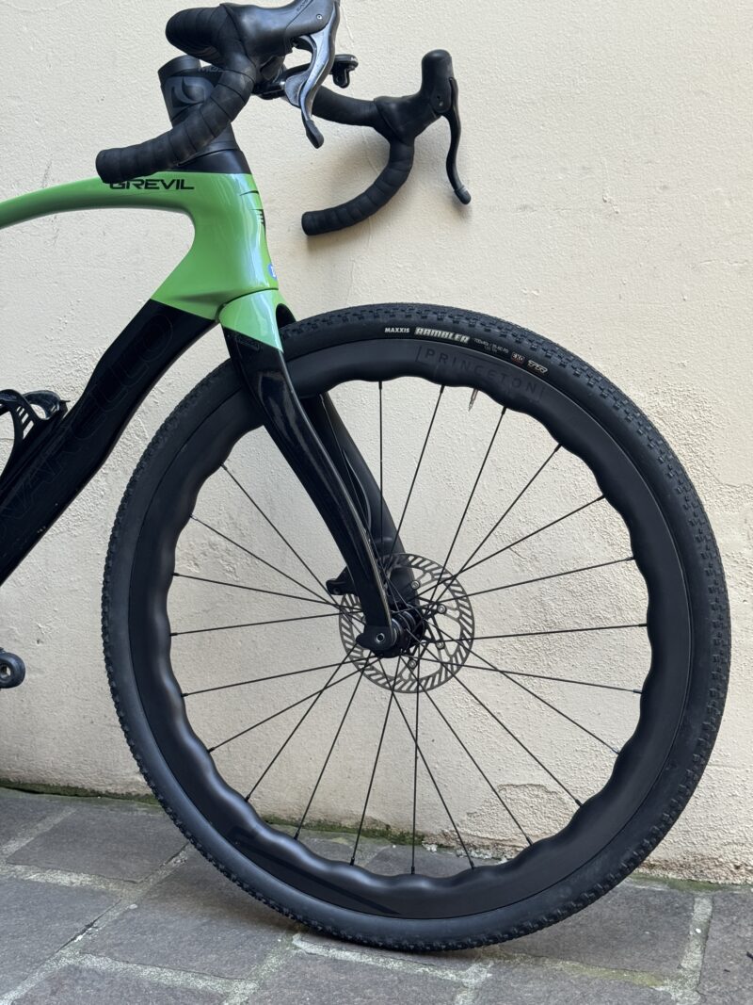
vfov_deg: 39.7
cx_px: 376
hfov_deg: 30.3
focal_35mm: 48
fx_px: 1392
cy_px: 502
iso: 64
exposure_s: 1/304
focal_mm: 6.76
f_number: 1.78
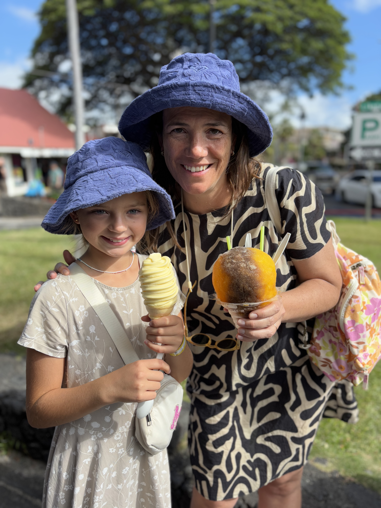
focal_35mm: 26
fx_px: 382
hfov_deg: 53.1
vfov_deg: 67.3
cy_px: 254
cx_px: 190
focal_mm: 5.96
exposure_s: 1/1058
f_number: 1.6
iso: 50
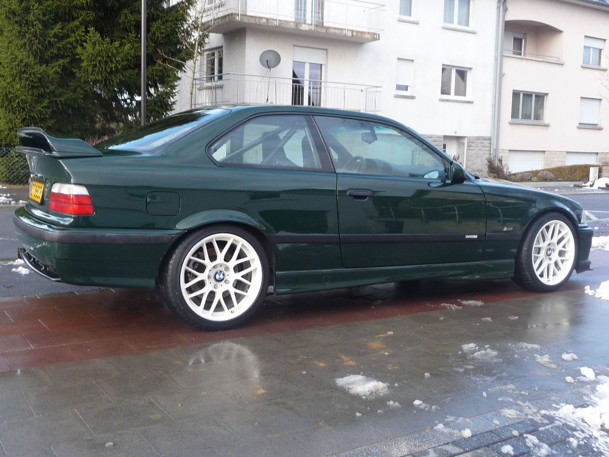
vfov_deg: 36.8
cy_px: 228
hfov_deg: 47.9
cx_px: 304
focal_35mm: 39
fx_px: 686
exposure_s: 1/60
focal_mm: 4.7
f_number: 3.3
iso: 100
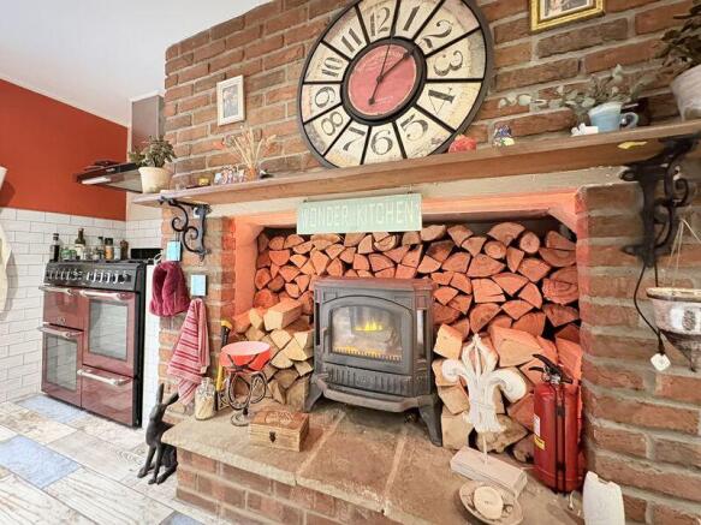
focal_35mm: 14
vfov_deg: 85.7
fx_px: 283
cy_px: 262
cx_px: 350
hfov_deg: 102.1
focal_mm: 2.22
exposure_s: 1/33
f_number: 2.2
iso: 1000
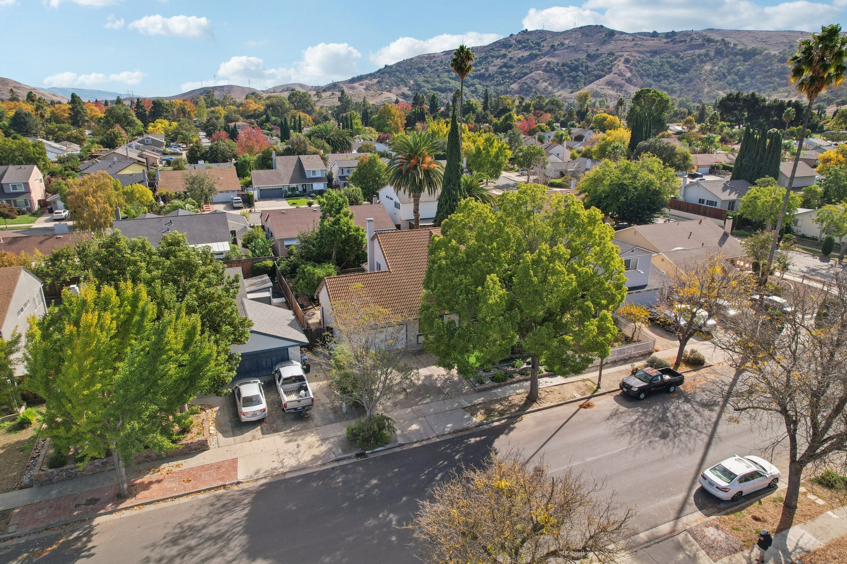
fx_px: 518
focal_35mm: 22
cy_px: 282
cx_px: 424
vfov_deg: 57.2
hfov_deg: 78.6
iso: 100
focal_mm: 8.4
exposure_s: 1/160
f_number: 2.8
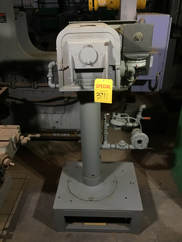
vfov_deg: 58.4
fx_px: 217
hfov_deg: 45.4
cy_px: 121
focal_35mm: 31
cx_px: 91
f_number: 2.4
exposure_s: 1/30
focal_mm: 3.3
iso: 125
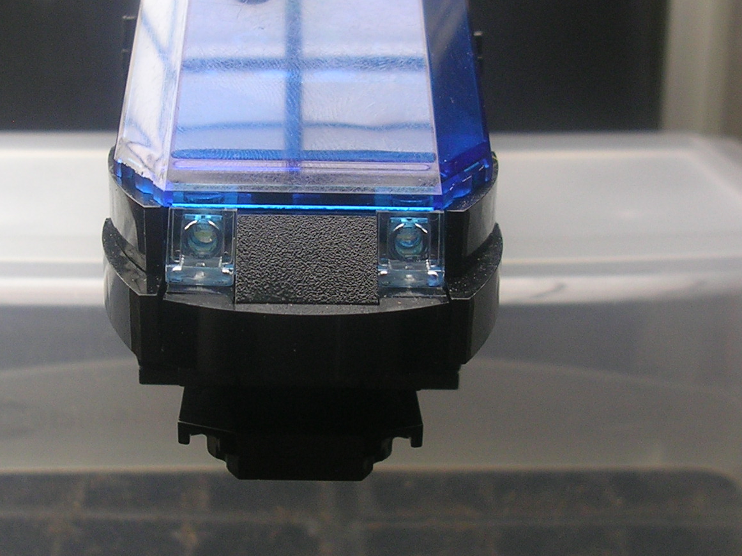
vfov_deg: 21.9
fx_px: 1436
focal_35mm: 67
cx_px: 261
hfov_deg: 28.8
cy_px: 223
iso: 50
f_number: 2.8
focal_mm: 5.8
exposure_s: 1/163
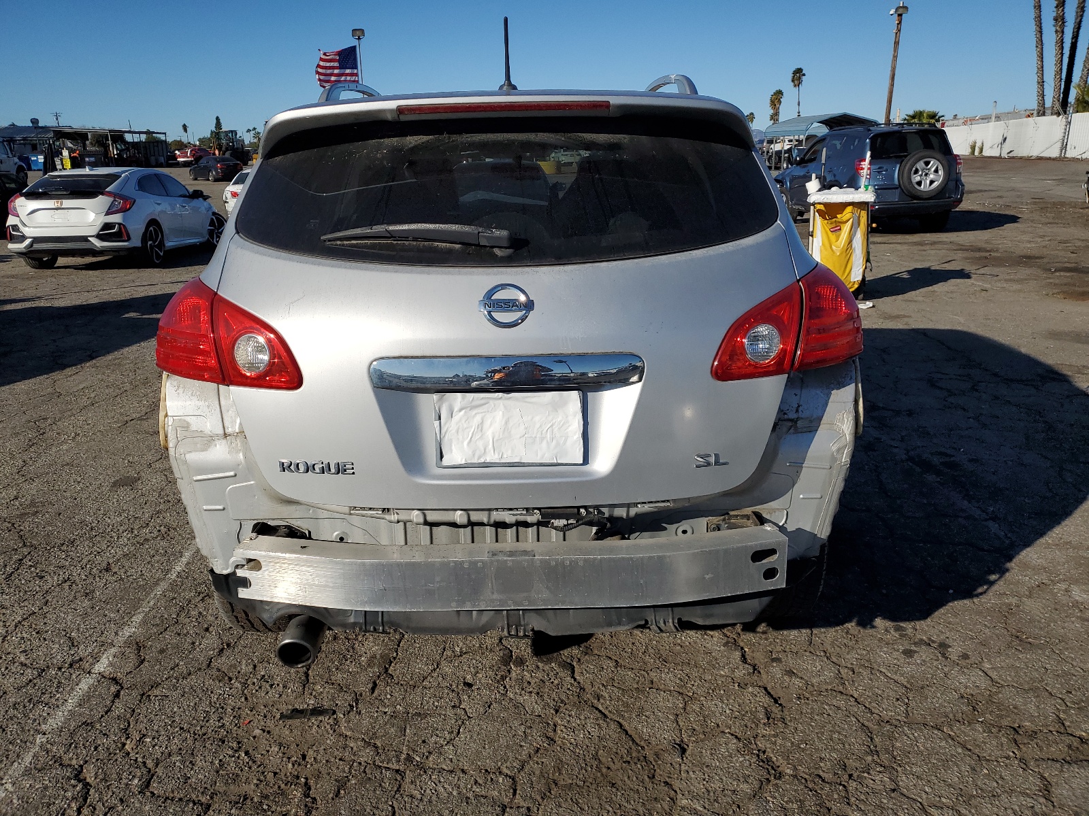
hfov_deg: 67.3
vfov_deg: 53.1
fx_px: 818
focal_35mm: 26
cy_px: 408
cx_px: 544
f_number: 1.5
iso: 50
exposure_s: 1/10000
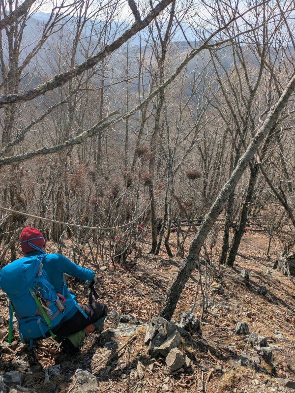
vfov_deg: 69.4
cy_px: 196
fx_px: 284
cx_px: 148
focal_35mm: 25
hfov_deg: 54.9
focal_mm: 5.43
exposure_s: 1/1919
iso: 48
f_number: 1.89
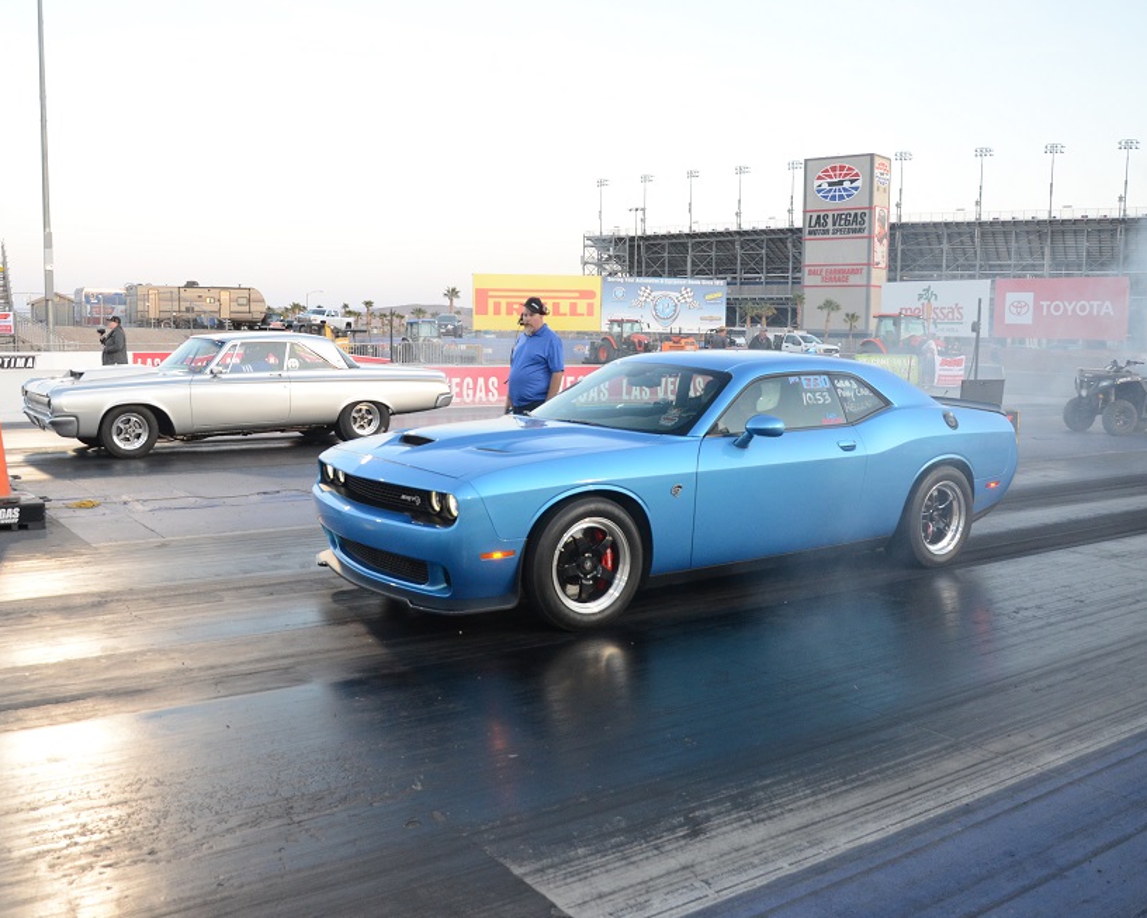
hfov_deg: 57.1
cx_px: 541
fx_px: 1052
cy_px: 461
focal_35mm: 31
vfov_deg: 47.1
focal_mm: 18
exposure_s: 1/125
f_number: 5.6
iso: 1000
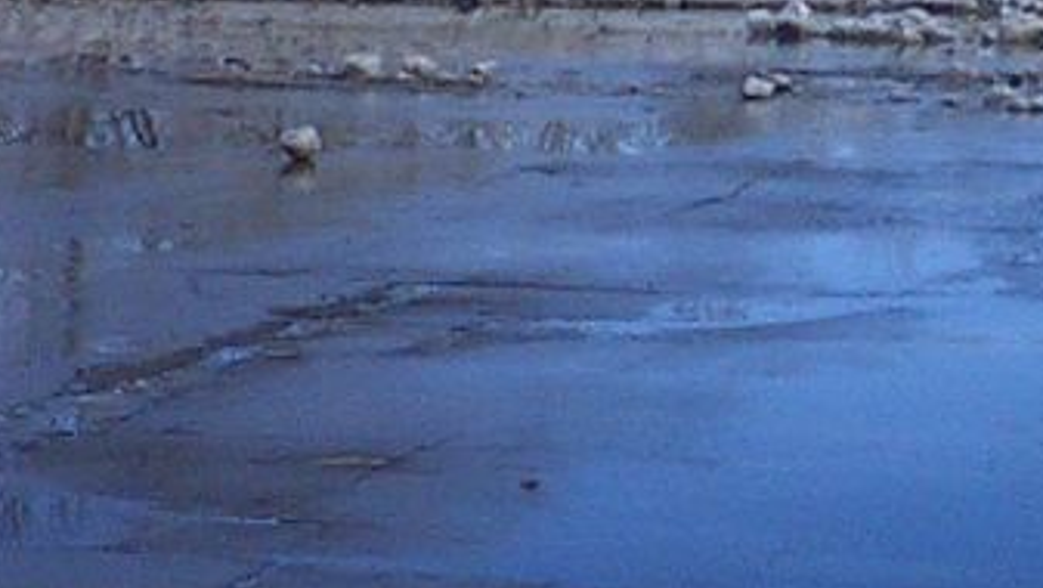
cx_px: 966
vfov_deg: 7.6
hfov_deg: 13.9
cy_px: -573
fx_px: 4234
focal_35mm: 153
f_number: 3.5
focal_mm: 5.6
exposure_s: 1/1600
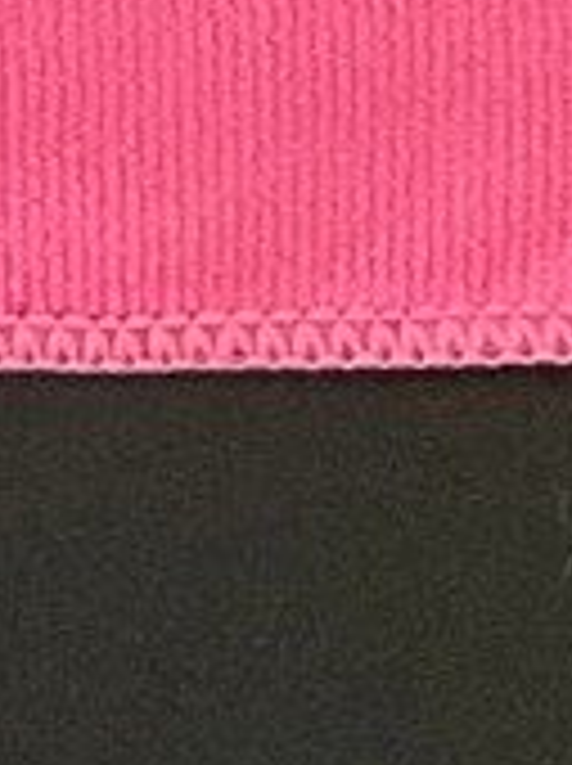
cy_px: -1620
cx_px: -761
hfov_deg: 6.9
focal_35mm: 205
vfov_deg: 8.1
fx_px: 4528
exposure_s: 1/60
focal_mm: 3
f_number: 1.8
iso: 80
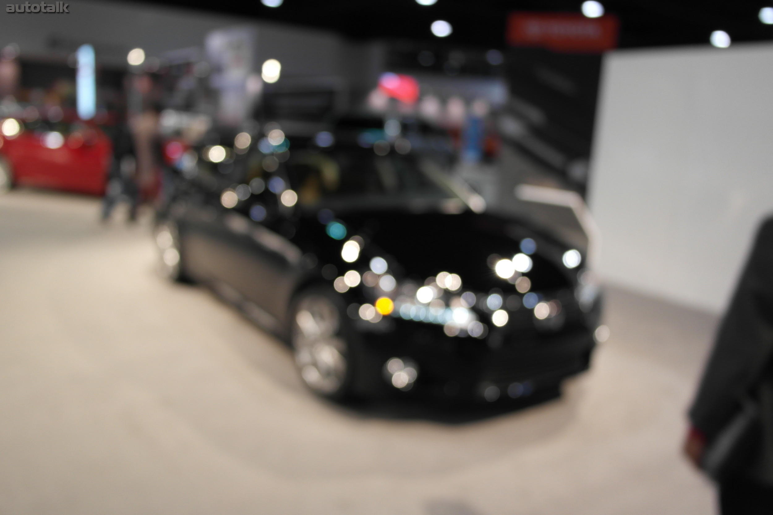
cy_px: 258
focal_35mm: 30
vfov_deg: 43.6
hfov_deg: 61.9
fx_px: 644
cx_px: 386
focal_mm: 20
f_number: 3.5
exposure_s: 1/40
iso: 400
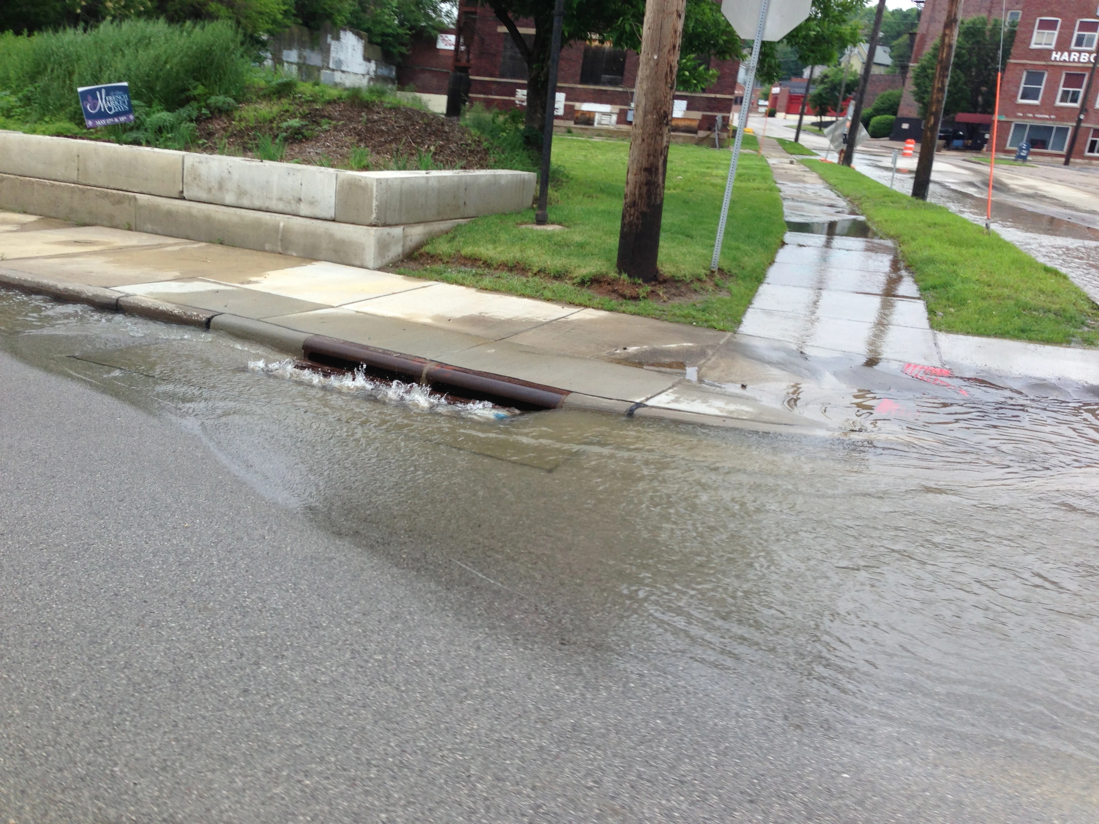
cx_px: 550
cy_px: 412
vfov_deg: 42.9
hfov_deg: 55.4
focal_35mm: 33
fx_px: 1048
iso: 50
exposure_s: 1/488
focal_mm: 4.13
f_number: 2.4
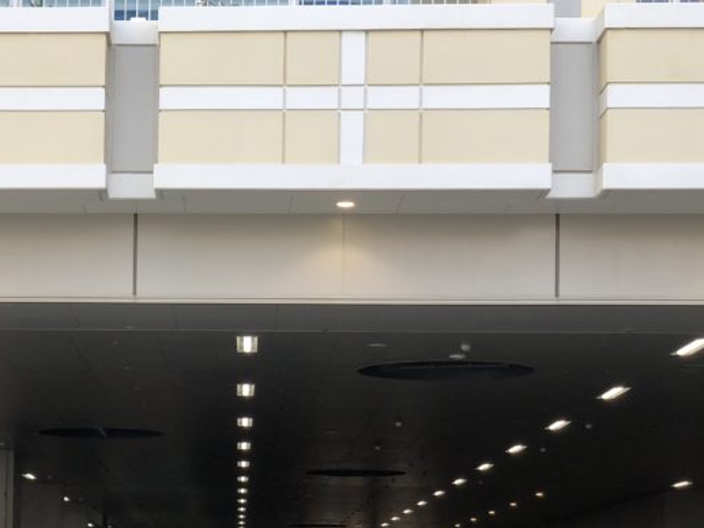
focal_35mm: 103
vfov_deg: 14.2
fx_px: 2095
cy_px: 478
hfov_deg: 18.8
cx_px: 80
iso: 16
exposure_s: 1/169
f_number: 2.4
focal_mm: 6
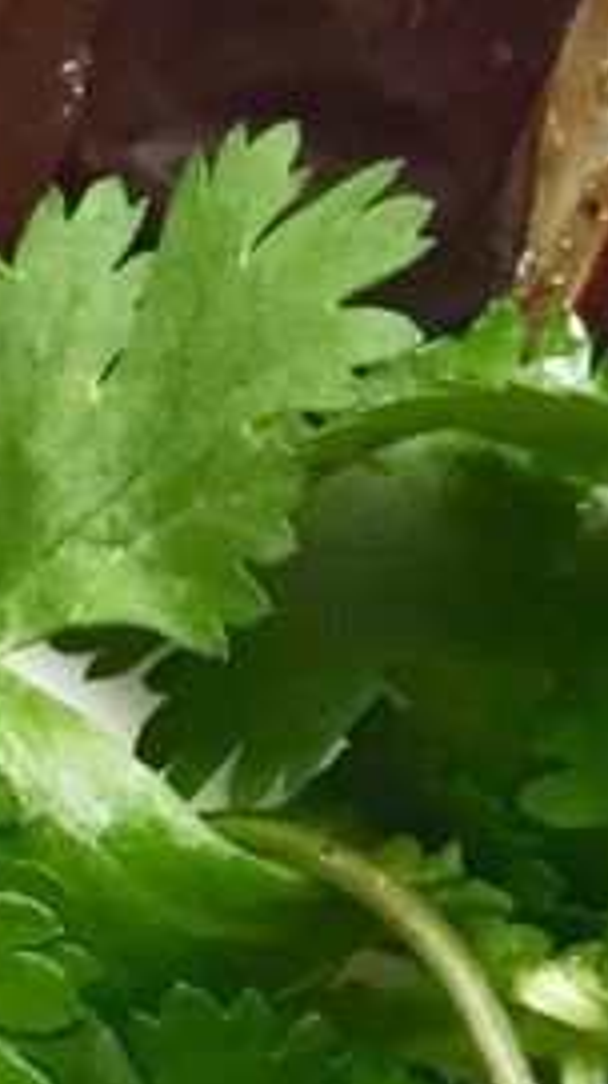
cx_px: 688
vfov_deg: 12.8
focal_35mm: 168
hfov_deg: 7.2
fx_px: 4826
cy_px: 668
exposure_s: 1/30
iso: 40
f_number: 2.2
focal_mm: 4.15
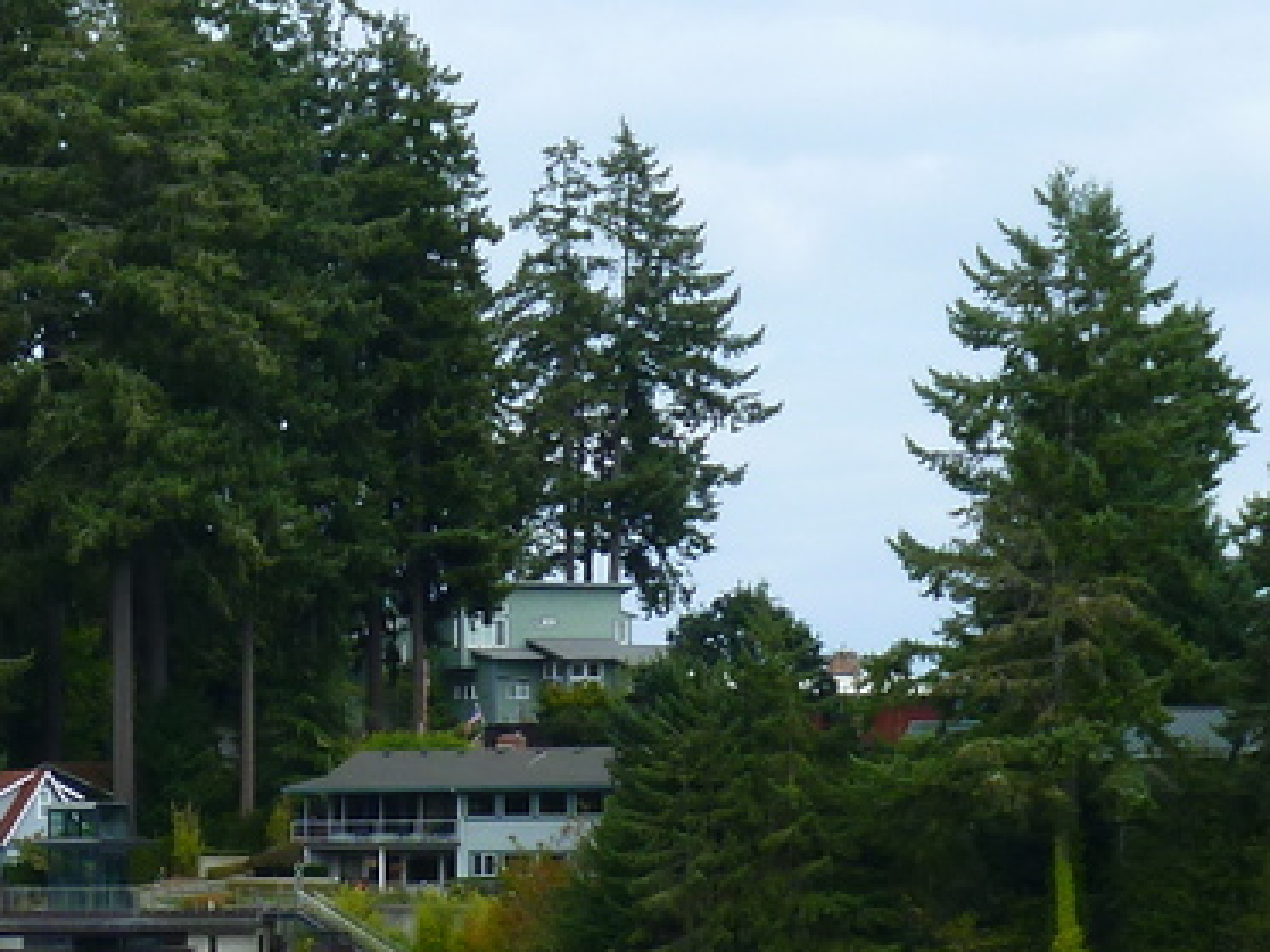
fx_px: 7191
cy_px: 730
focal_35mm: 196
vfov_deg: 7.6
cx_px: 0
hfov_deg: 10.0
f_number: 4.6
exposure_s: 1/250
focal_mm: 10.3
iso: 80
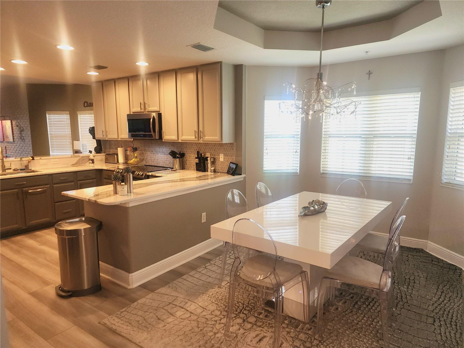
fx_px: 308
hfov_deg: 73.9
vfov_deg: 58.9
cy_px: 174
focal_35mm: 23
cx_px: 232
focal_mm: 6.4
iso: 100
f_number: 1.8
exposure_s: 1/60.2
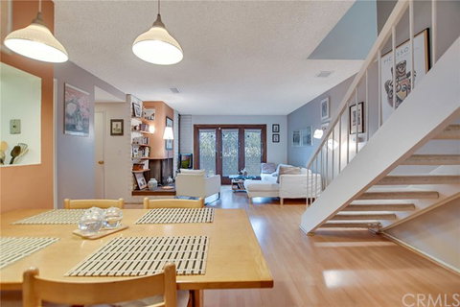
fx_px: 192
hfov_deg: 100.4
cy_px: 154
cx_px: 230
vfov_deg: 77.3
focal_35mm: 15
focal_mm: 10
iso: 1250
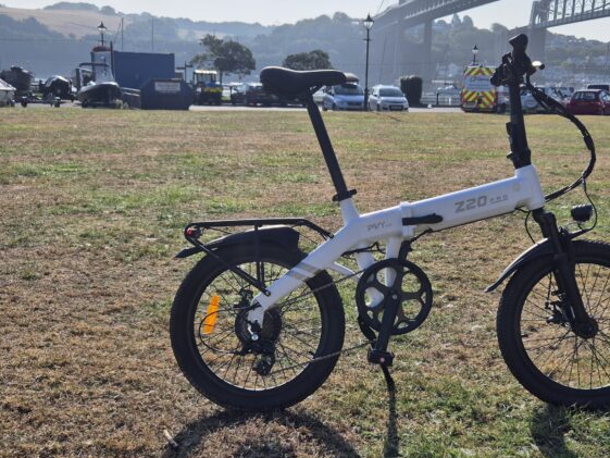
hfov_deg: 44.7
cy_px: 244
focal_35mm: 42
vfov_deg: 34.4
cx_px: 349
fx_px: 740
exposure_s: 1/5104
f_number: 1.8
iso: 25
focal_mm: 5.4
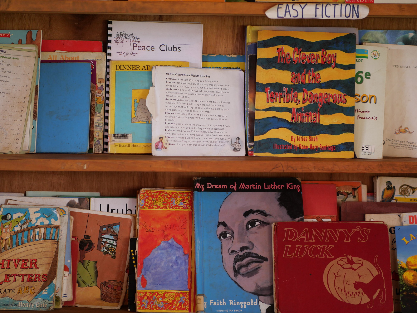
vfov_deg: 17.2
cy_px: 156
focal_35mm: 86
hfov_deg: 22.8
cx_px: 208
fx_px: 1036
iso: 320
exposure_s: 1/100
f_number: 1.2
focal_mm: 43
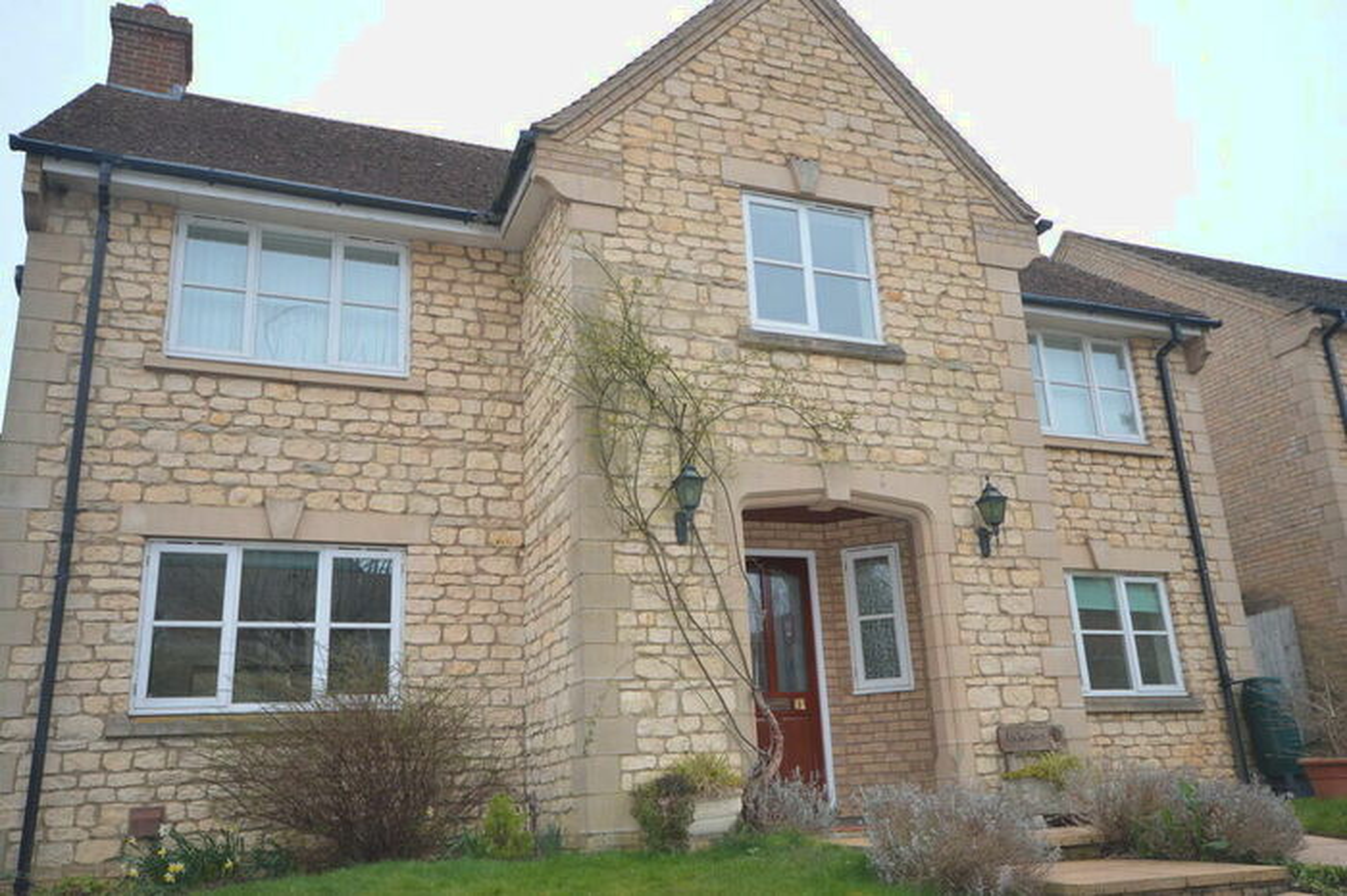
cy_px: 448
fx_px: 1122
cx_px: 674
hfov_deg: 62.0
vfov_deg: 43.6
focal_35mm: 30
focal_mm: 20
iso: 400
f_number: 5.6
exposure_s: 1/80
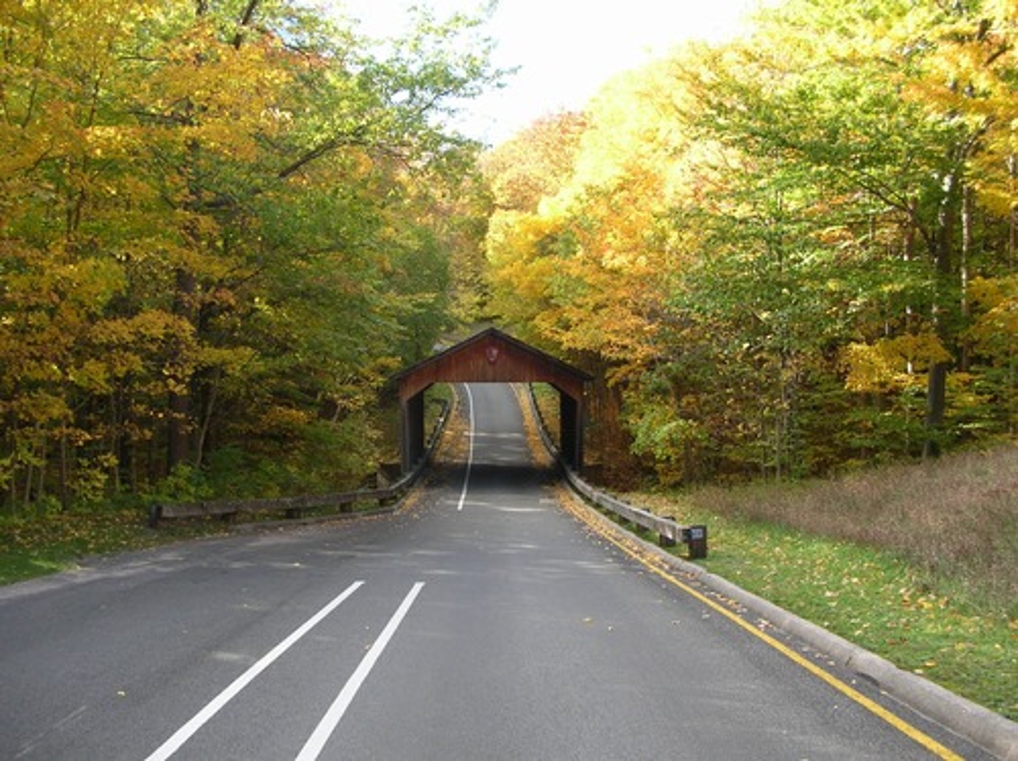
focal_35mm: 35
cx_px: 509
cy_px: 380
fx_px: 1028
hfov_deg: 52.7
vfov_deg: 40.6
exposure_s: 1/83.3
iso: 50
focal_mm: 5.8
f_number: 2.8
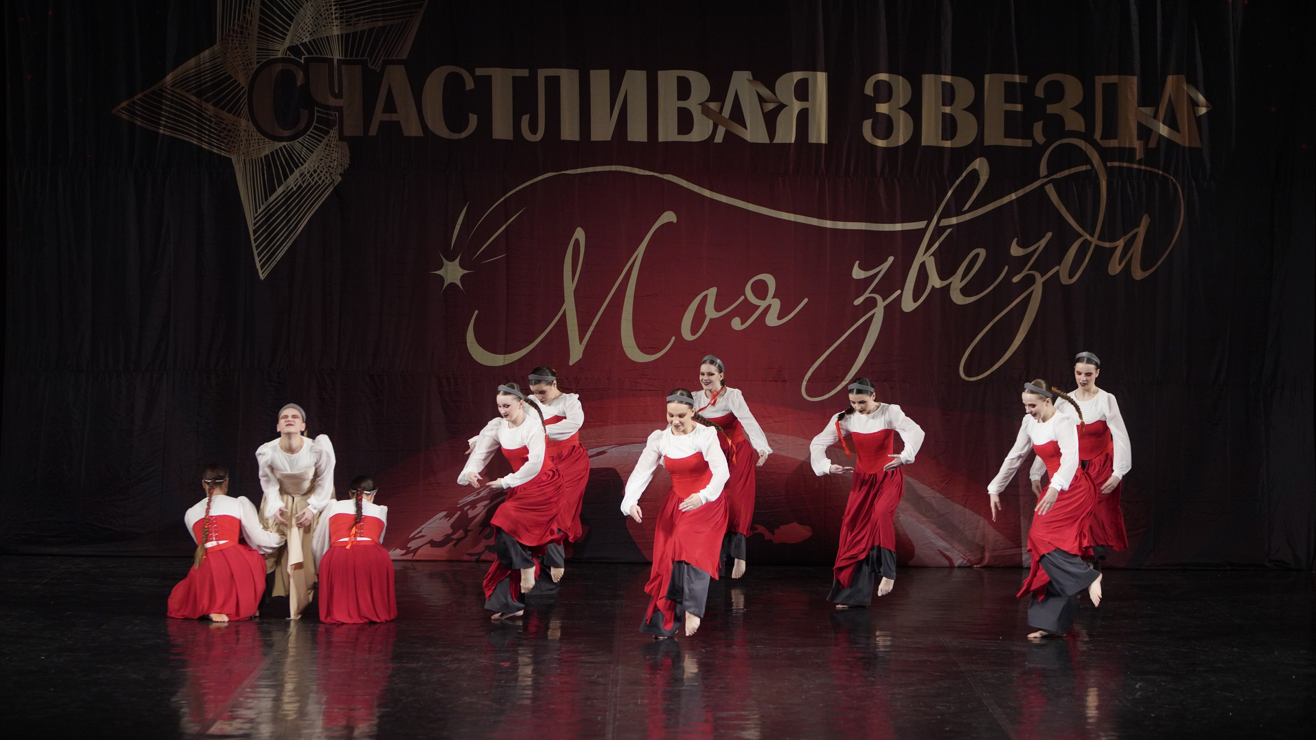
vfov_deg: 10.9
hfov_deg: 19.3
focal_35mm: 111
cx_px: 659
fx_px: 3873
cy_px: 342
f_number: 3.2
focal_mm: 105
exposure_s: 1/500
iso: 2500
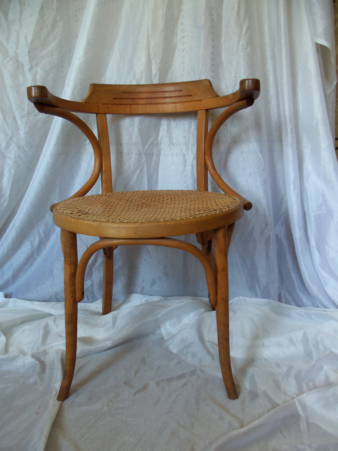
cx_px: 169
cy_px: 226
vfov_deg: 61.7
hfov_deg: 48.2
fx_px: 378
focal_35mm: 29
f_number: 3.4
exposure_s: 1/30
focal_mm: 5.2
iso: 125
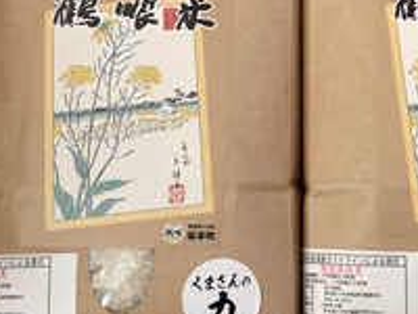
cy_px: 73
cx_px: 305
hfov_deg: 36.1
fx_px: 628
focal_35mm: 52
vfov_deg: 27.6
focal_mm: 4.2
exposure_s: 1/119
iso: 125
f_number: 1.6
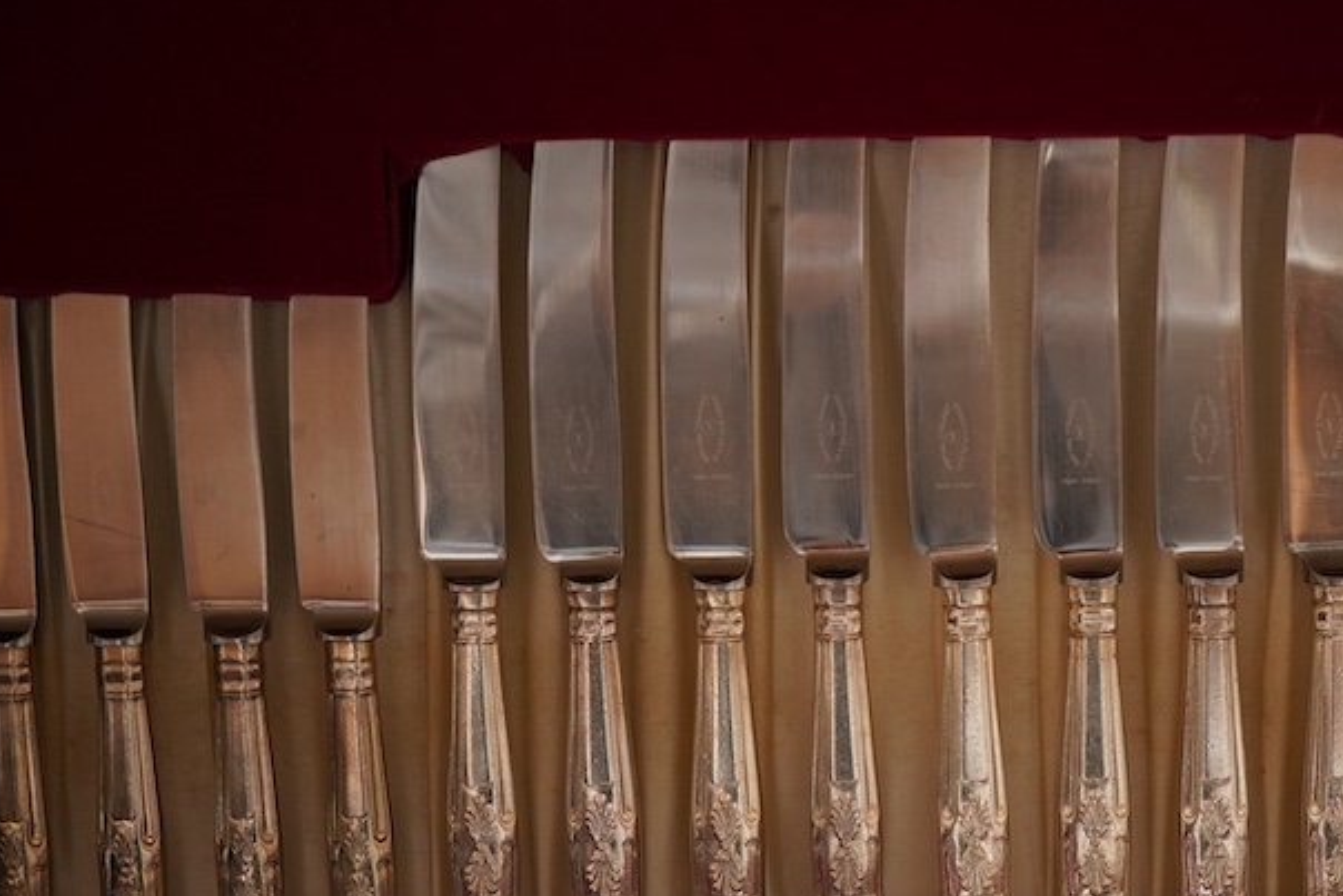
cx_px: 929
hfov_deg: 29.8
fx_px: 2500
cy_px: 516
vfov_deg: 20.3
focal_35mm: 67
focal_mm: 30
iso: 1250
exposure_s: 1/125
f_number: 4.5
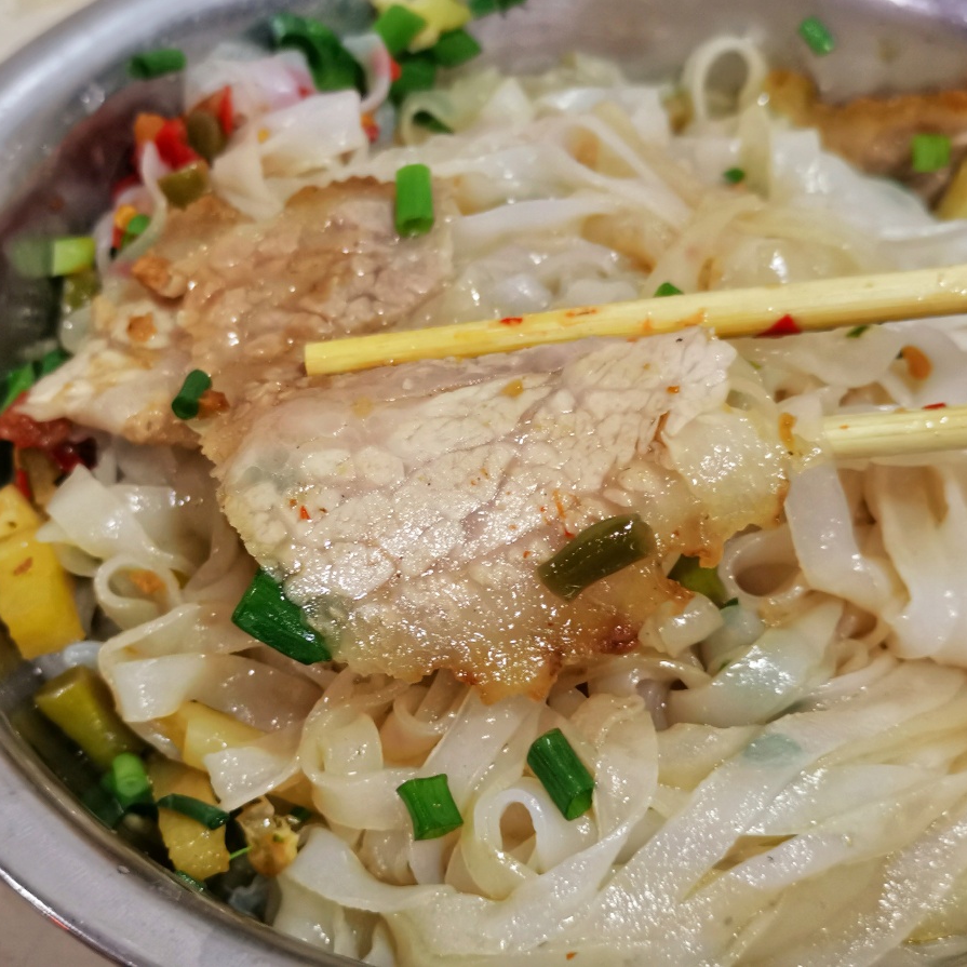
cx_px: 428
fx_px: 2023
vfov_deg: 26.9
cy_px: 482
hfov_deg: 26.9
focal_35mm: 64
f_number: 1.8
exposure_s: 1/50
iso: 200
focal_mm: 5.58
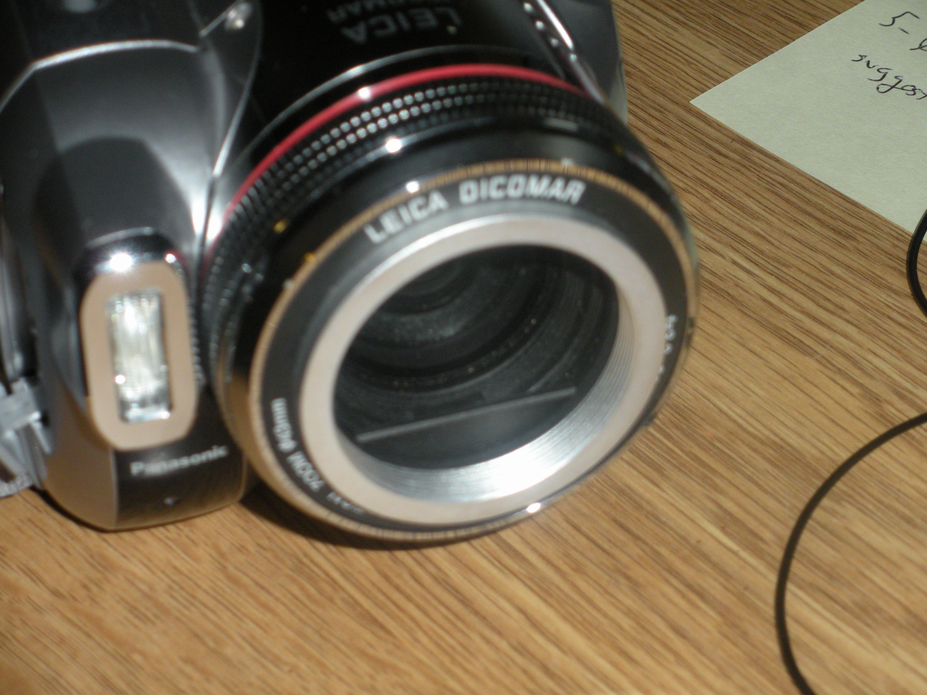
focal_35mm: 96
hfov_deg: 20.4
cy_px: 348
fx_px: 2571
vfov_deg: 15.4
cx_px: 464
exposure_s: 1/125
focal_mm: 17.4
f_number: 5
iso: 200
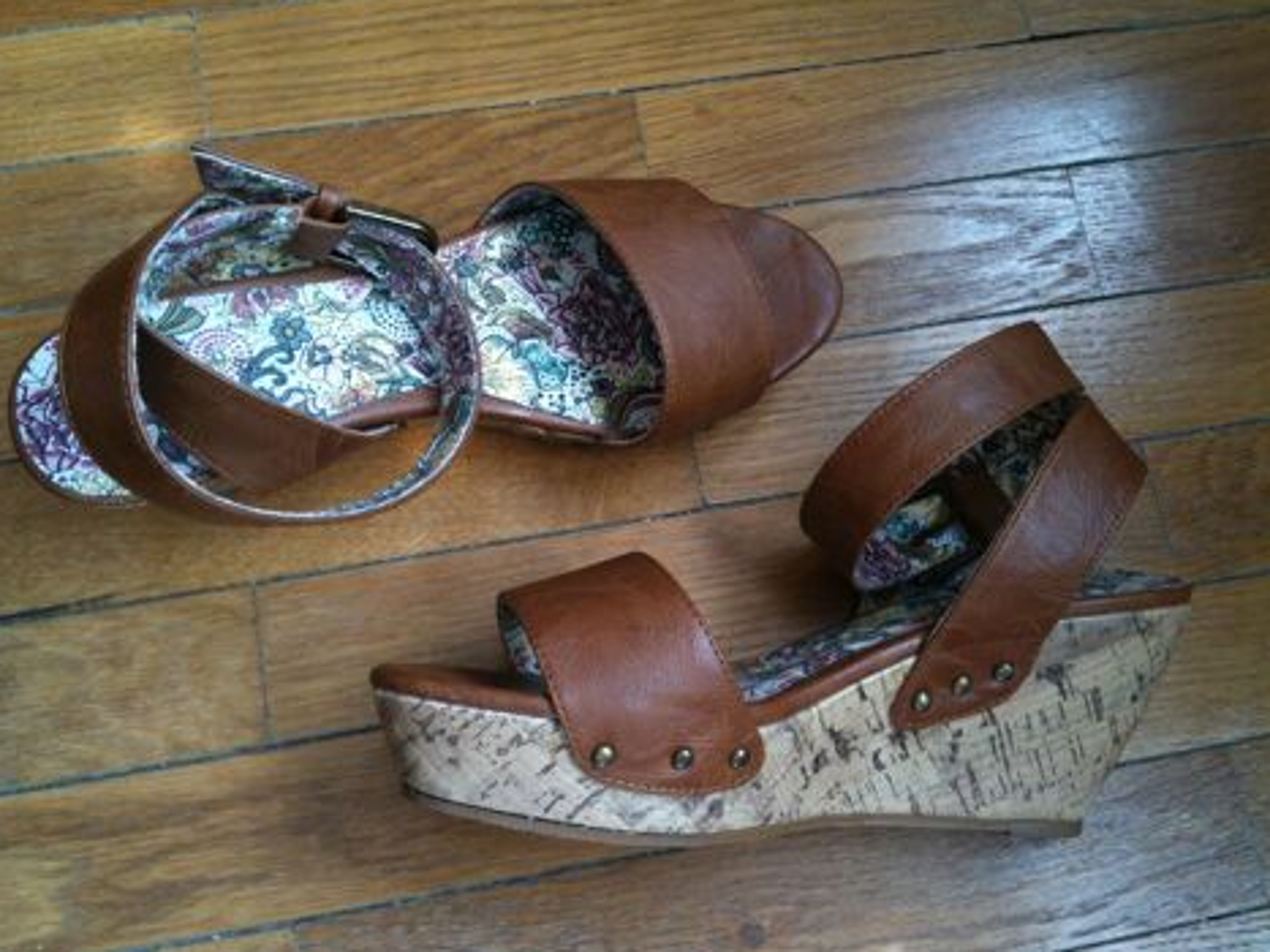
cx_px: 625
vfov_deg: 39.6
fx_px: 1320
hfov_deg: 51.4
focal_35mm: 36
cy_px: 479
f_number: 2.8
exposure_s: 1/20
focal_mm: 3.85
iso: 64
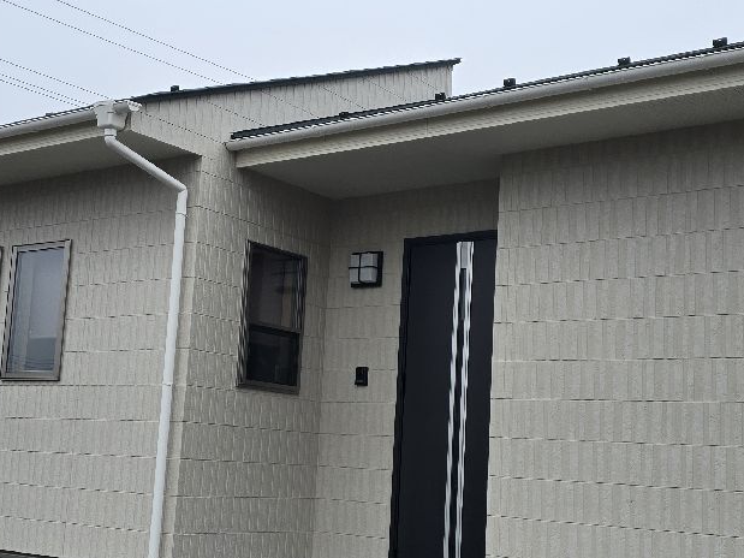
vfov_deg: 27.9
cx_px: 344
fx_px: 1117
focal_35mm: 52
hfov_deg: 36.8
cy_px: 351
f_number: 1.7
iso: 12
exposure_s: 1/232
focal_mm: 6.3
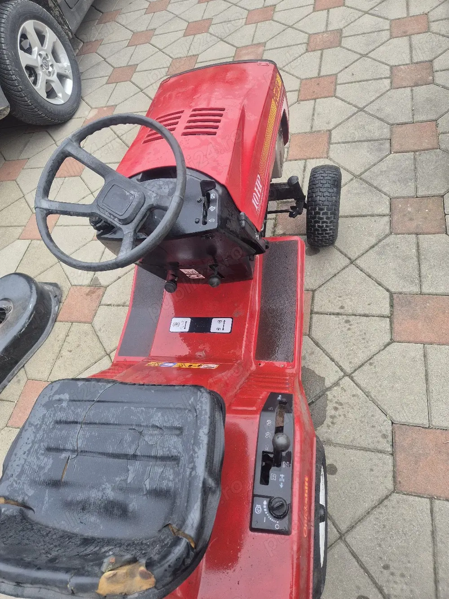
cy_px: 300
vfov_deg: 73.9
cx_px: 224
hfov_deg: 58.9
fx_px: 398
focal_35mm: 23
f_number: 1.8
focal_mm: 5.4
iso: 64
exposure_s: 1/182
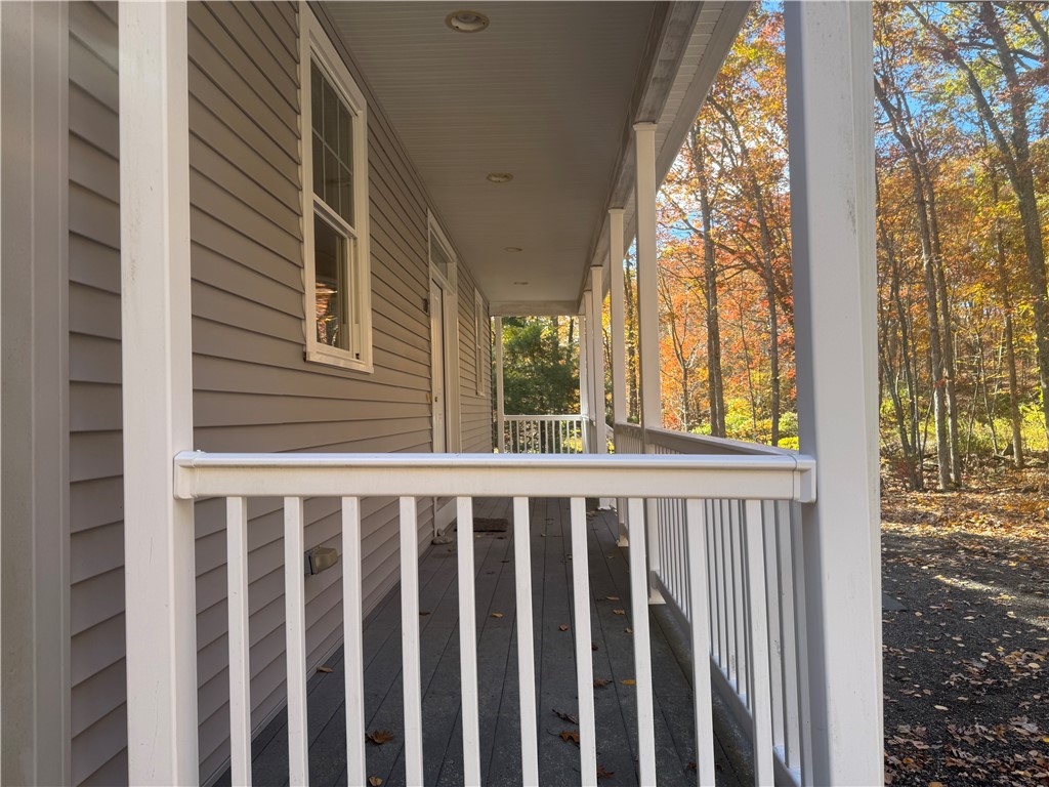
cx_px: 524
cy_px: 394
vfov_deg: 56.8
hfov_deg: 71.6
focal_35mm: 24
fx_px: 727
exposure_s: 1/582
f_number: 1.78
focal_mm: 6.76
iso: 80
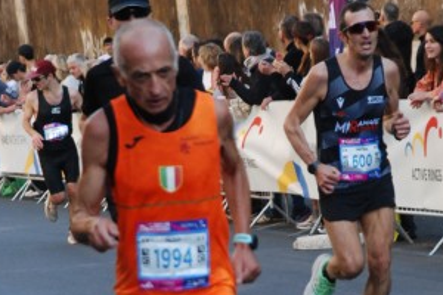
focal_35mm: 301
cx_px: 252
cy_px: 298
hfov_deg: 6.8
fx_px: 3704
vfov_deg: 4.6
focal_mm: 100
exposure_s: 1/500
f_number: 5.6
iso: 1000
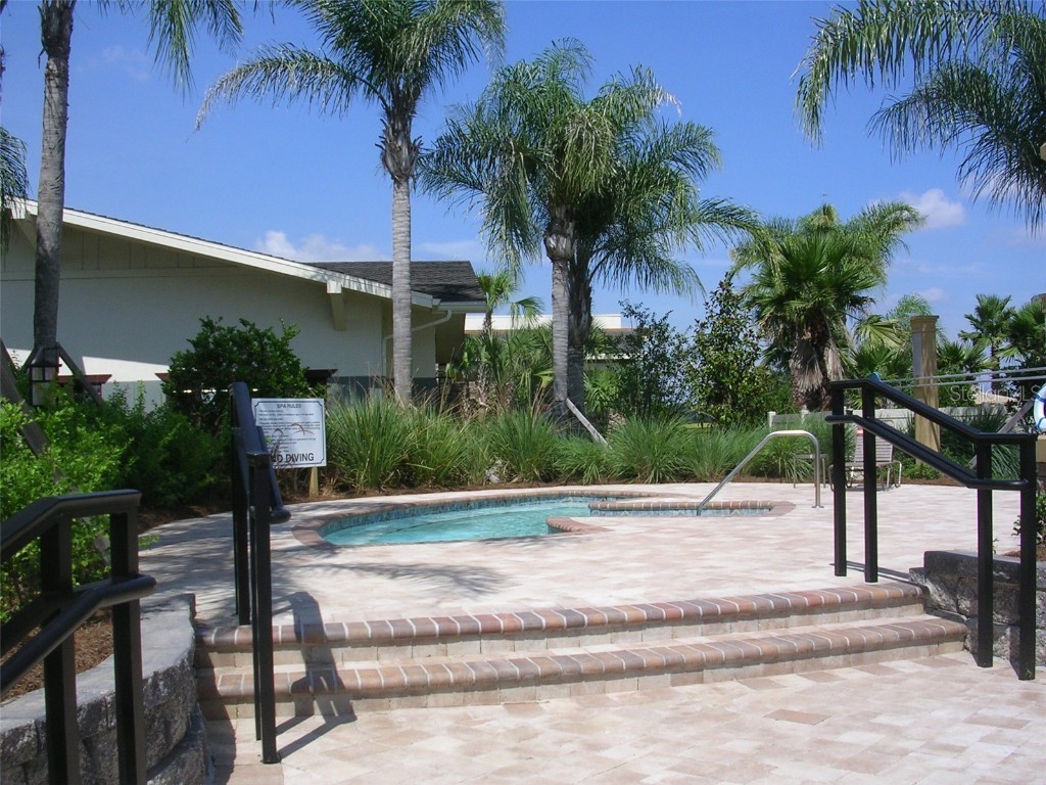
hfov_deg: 49.0
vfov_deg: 37.7
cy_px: 392
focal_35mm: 38
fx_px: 1148
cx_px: 523
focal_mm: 5.8
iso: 50
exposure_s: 1/400
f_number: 5.6
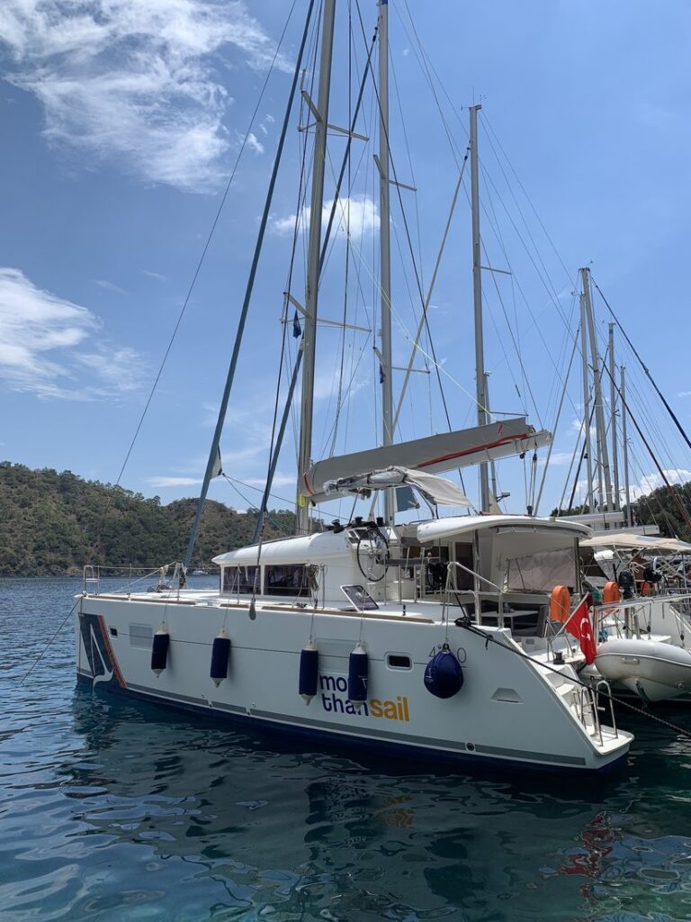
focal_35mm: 26
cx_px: 346
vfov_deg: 67.3
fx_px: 692
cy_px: 461
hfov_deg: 53.1
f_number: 1.8
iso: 25
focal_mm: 4.25
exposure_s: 1/3788
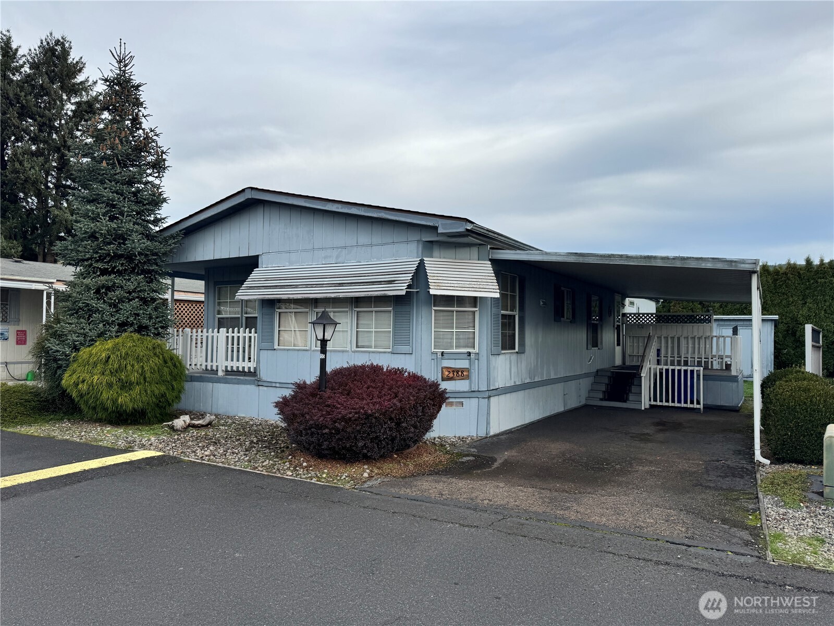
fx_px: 578
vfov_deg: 56.8
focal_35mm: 24
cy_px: 313
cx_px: 417
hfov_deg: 71.6
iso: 80
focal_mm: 6.76
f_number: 1.78
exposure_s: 1/2252
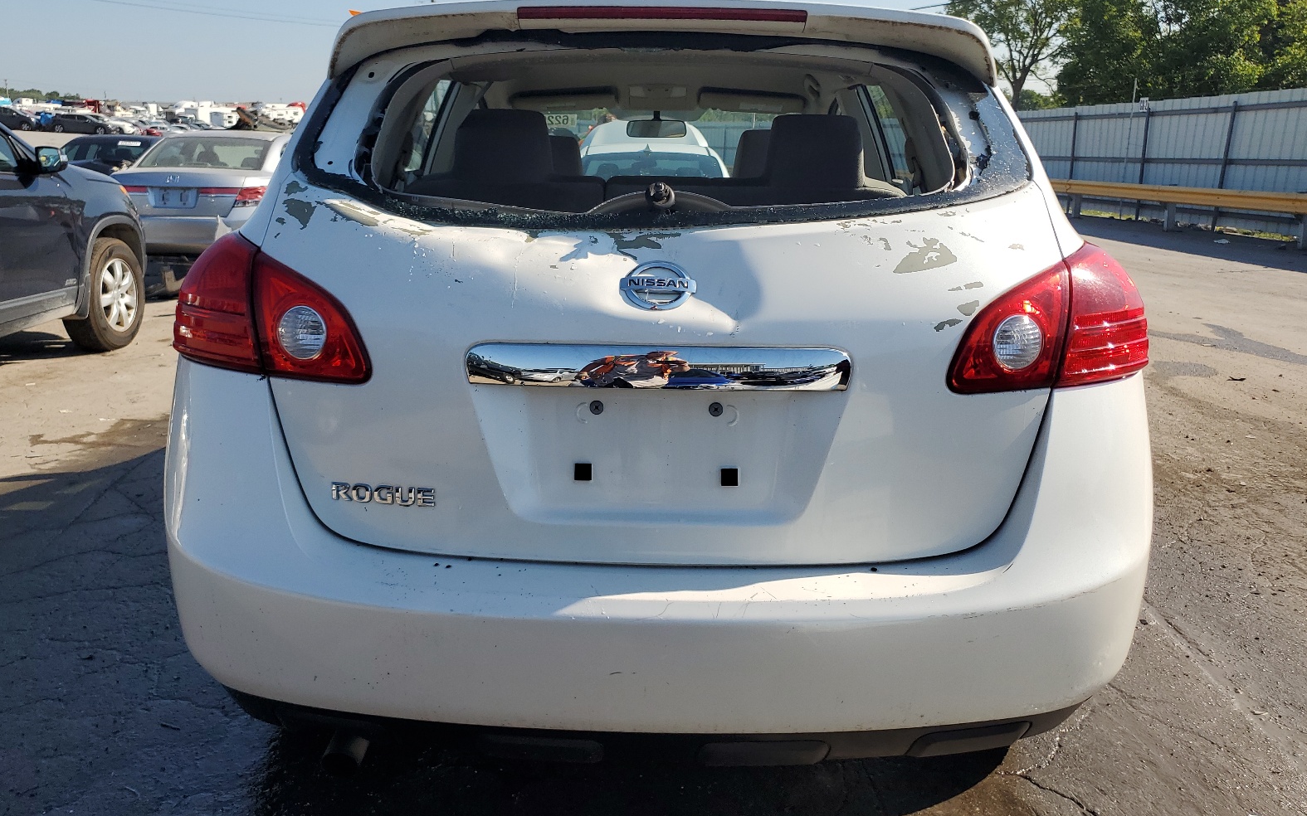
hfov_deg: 66.5
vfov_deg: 44.5
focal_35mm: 28
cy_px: 404
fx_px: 997
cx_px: 657
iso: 50
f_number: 1.5
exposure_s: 1/3333
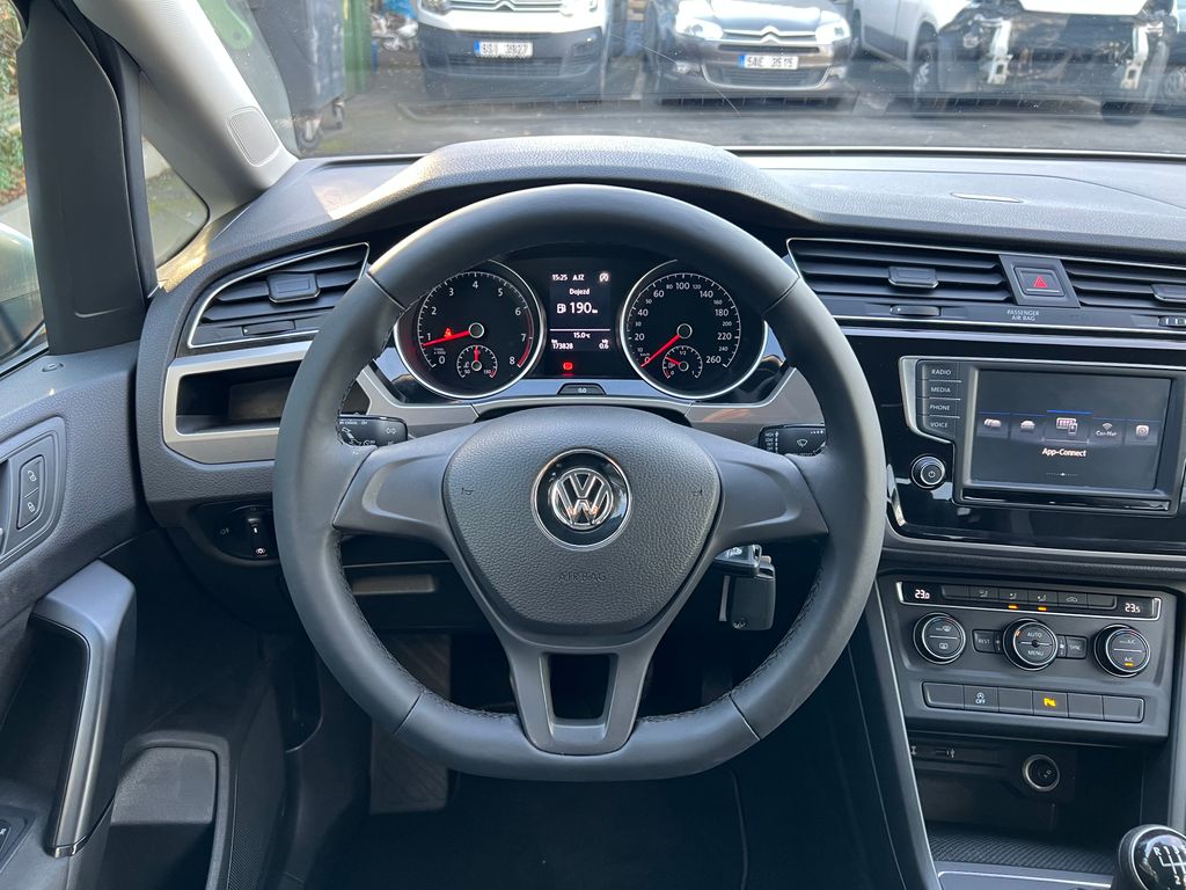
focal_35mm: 26
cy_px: 445
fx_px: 891
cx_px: 593
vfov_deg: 53.1
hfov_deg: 67.3
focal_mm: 5.7
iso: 125
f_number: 1.5
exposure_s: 1/70
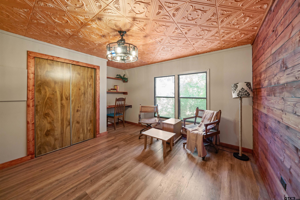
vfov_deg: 90.0
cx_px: 150
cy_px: 100
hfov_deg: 112.6
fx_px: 100
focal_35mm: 12
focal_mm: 12
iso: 500
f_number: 9
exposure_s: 1/4
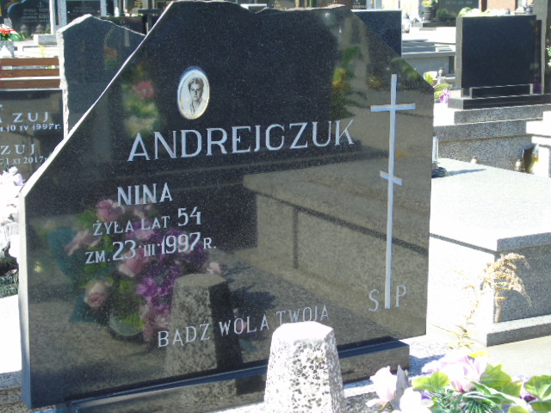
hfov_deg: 27.4
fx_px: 1130
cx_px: 276
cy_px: 206
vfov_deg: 20.7
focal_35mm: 71
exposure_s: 1/100
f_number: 4.7
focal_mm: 13
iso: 80
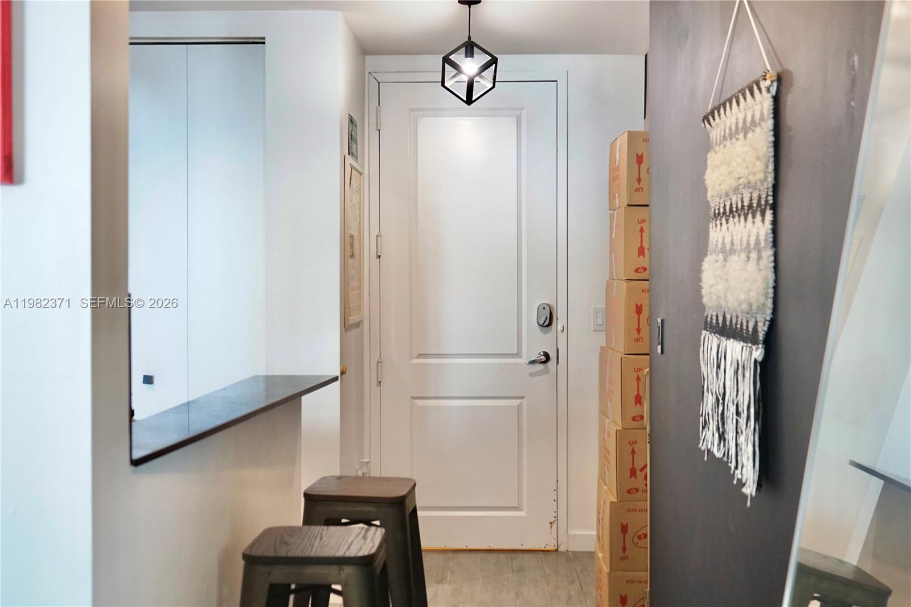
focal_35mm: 40
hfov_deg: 48.5
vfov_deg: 33.4
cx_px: 456
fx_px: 1012
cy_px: 304
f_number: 4
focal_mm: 40
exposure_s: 1/60
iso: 2000
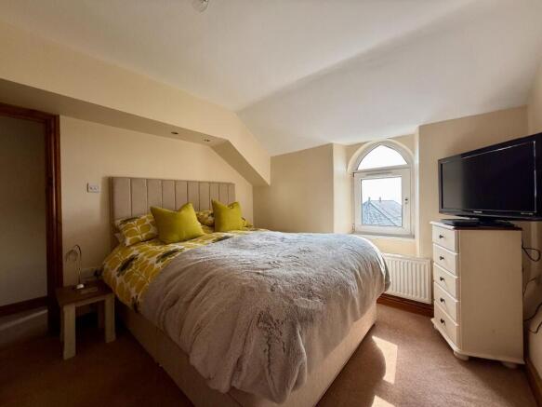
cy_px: 204
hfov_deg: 102.1
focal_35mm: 14
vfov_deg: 85.7
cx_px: 271
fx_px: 219
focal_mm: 2.22
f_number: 2.2
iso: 64
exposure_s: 1/203
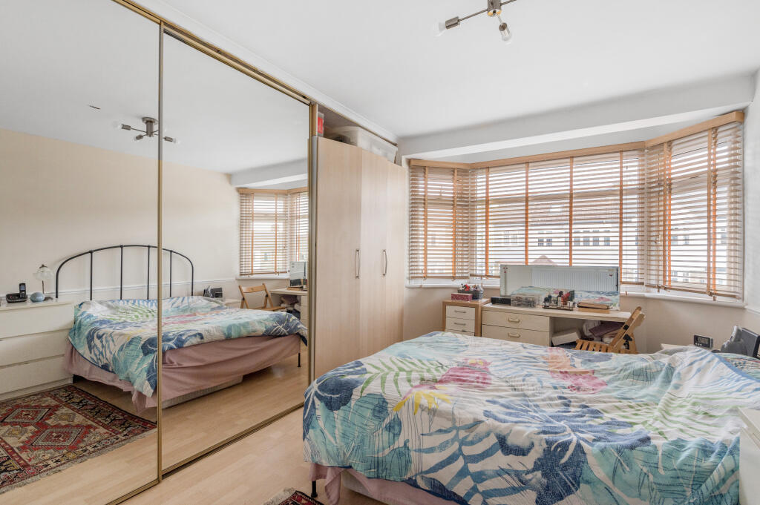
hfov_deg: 93.3
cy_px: 252
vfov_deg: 70.3
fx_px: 359
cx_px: 380
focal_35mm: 17
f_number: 8
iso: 800
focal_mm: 17
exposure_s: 1/50
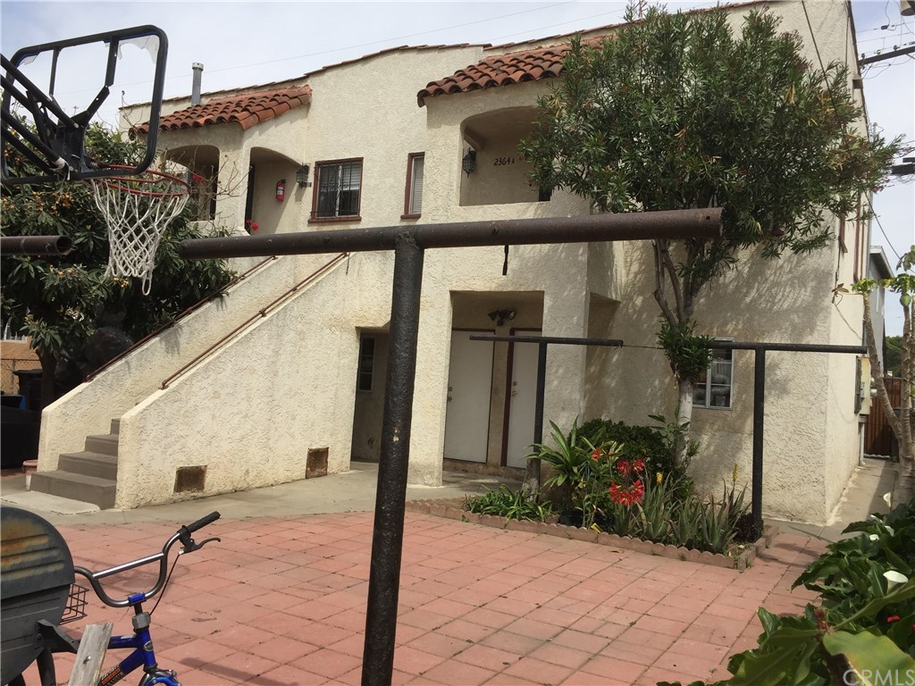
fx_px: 767
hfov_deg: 61.7
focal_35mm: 29
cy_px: 343
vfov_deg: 48.2
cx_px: 458
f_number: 2.2
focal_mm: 4.15
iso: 32
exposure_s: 1/2083
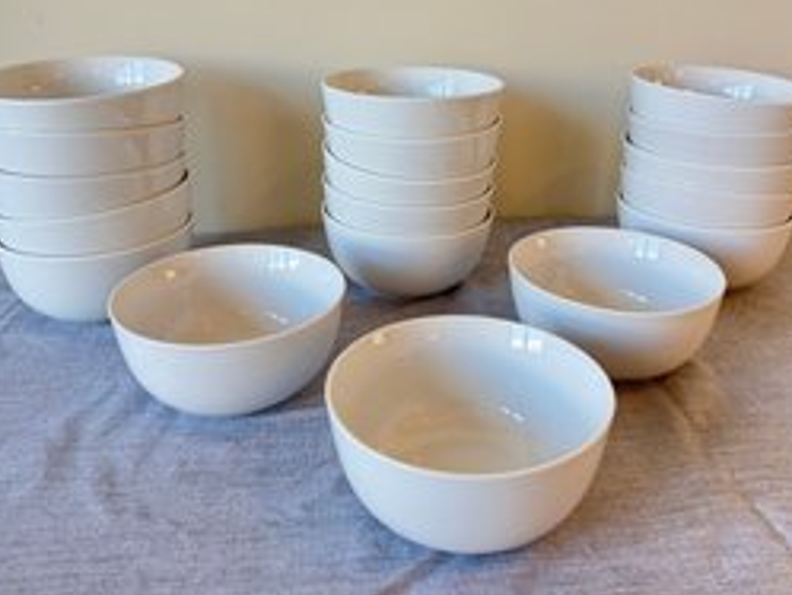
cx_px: 415
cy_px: 189
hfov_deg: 55.3
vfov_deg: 42.3
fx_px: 755
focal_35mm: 33
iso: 100
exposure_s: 1/60
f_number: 1.78
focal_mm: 6.76
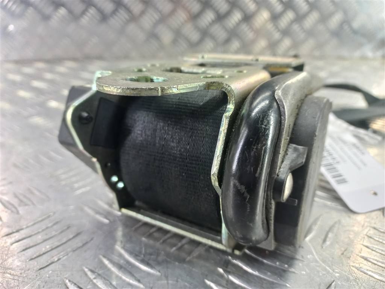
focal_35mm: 25
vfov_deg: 54.9
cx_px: 192
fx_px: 278
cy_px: 144
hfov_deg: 69.4
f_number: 1.8
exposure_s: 1/50
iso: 200
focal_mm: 4.6
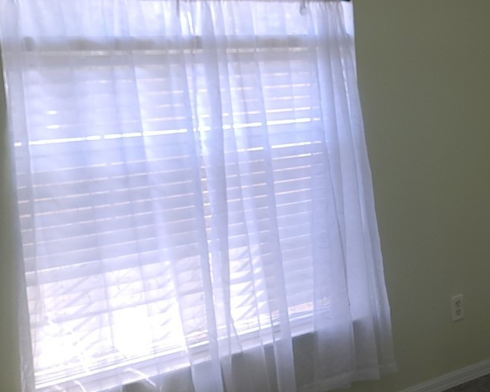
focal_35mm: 62
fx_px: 899
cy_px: 180
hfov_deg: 27.9
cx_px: 532
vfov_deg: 24.6
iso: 25
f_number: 1.8
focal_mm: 7
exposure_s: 1/60
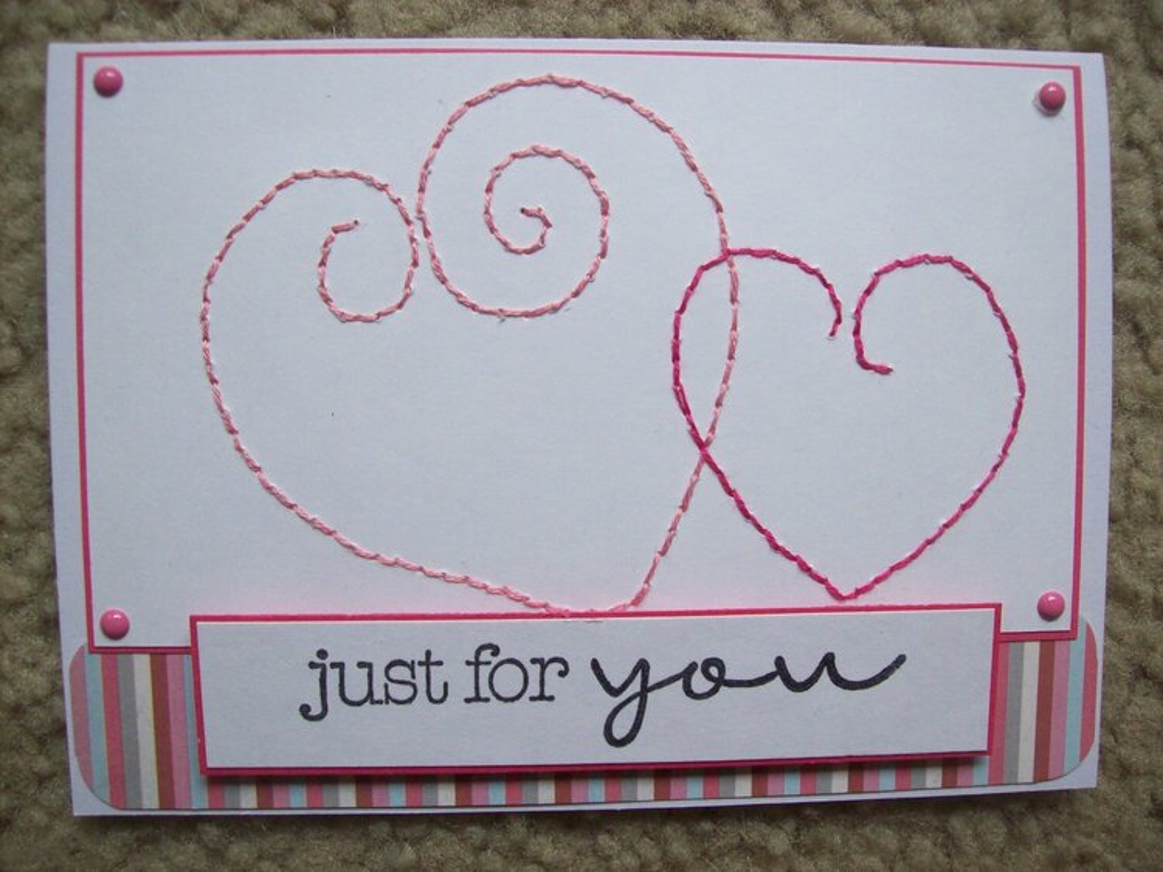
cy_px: 436
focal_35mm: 36
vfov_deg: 39.6
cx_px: 582
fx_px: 1209
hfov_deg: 51.4
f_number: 2.7
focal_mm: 6
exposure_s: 1/23.2
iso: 160
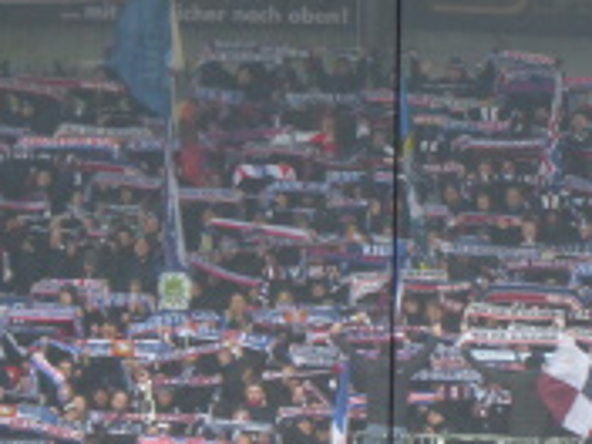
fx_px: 14092
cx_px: 626
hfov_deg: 2.4
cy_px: 242
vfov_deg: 1.8
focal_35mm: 824
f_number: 5.9
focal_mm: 57.7
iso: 400
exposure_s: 1/50
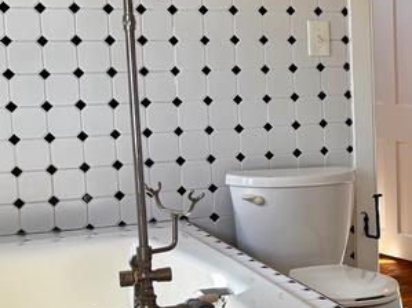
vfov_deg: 16.5
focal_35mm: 89
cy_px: 204
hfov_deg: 20.5
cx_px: 507
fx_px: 1059
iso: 64
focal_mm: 5.96
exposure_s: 1/121
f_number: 1.6
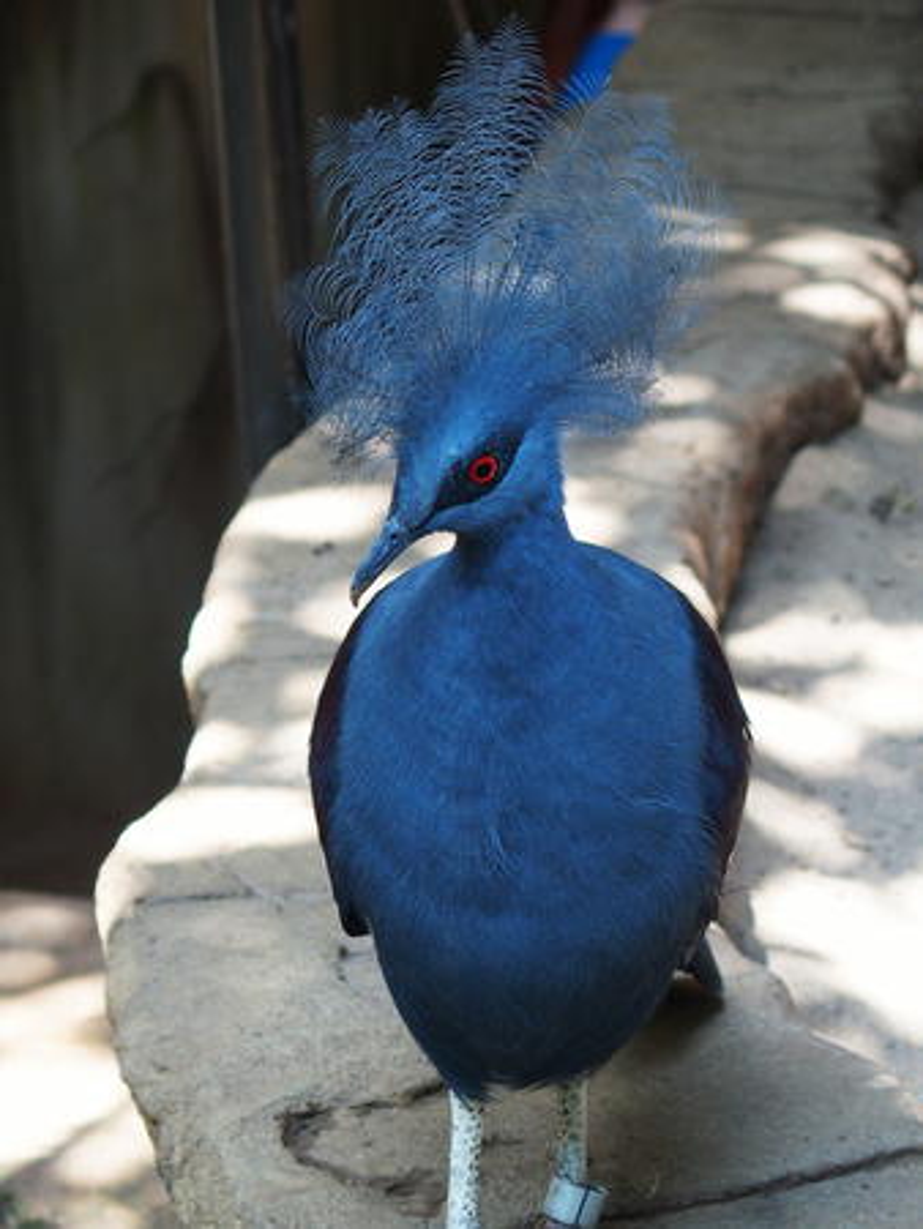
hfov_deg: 12.0
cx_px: 462
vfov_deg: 15.9
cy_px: 614
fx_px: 4404
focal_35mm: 124
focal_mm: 26.2
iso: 250
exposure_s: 1/125
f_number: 2.8
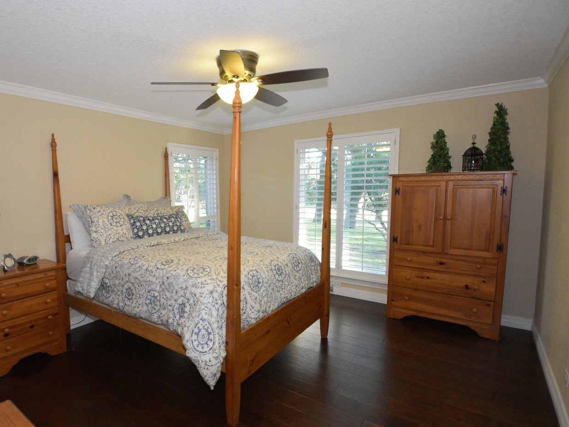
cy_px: 217
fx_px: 312
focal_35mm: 19
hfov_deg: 82.8
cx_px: 207
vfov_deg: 68.7
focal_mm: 10
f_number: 4
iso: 1600
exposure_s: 1/80
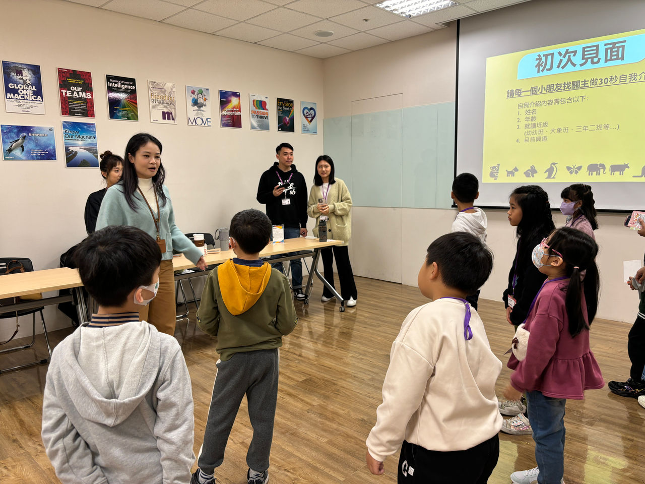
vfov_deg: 53.1
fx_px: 484
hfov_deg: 67.3
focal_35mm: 26
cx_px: 322
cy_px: 242
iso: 64
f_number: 1.6
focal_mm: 5.96
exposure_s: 1/60
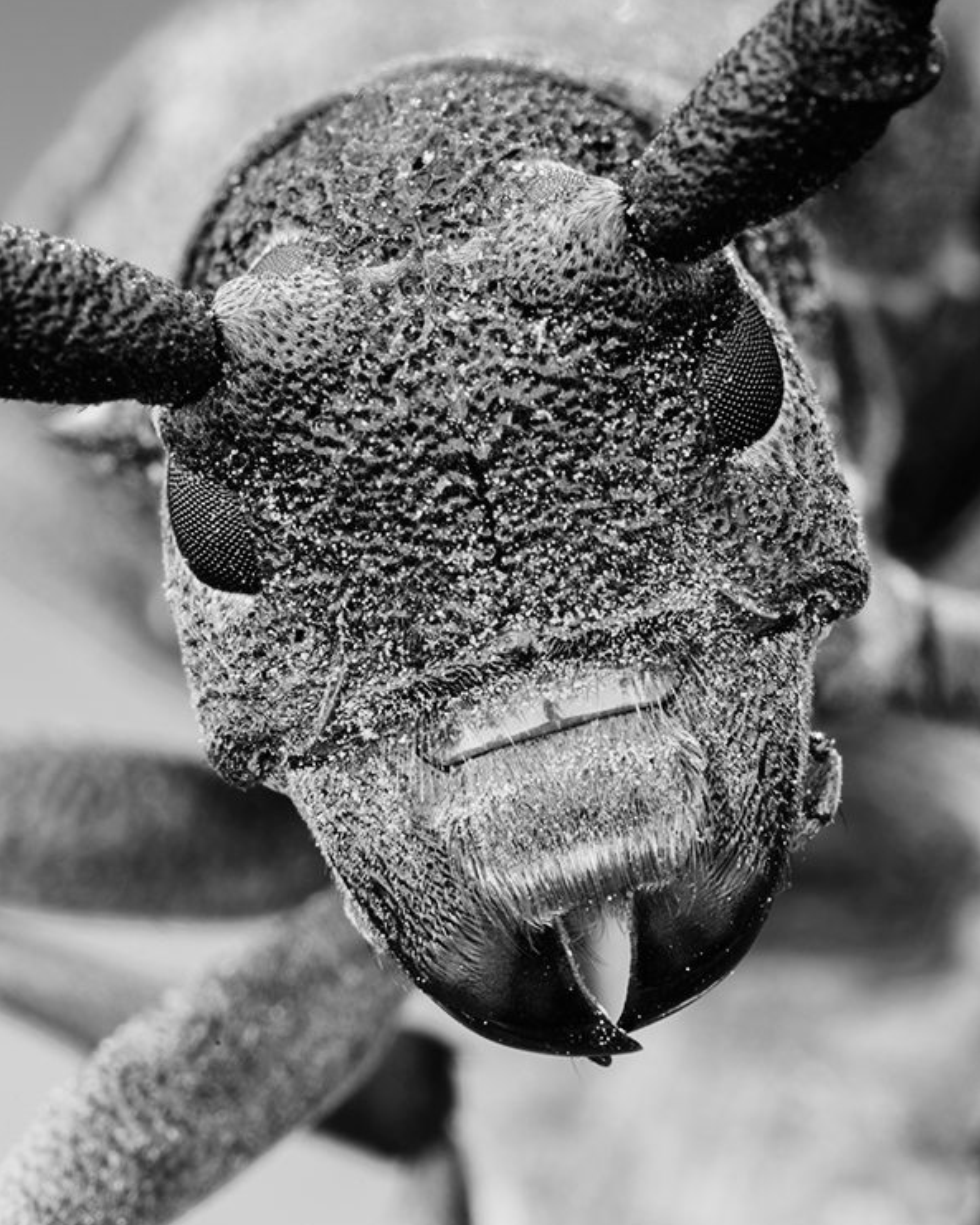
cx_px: 489
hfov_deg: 5.0
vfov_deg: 6.3
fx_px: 11128
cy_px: 579
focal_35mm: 307
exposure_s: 2
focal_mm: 180
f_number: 11
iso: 100
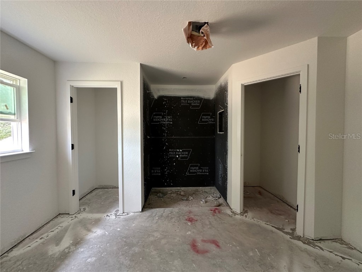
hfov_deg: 102.1
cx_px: 181
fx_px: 146
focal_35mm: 14
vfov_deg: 85.7
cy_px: 136
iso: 320
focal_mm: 2.22
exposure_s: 1/60
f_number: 2.2
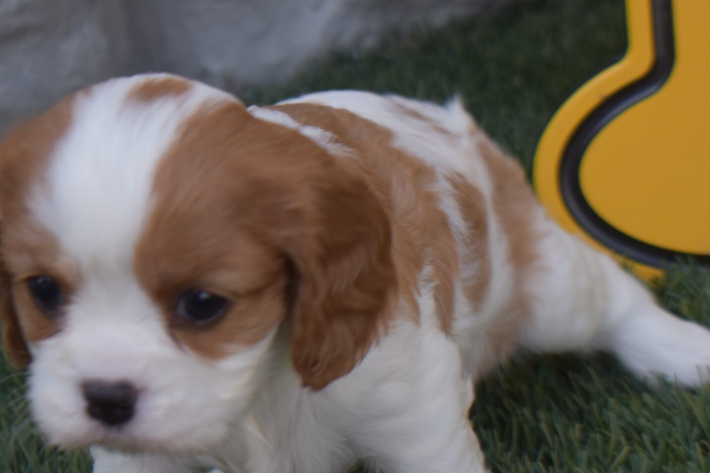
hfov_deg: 15.9
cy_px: 409
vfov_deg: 10.6
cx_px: 238
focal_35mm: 129
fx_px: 2544
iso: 200
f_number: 5.3
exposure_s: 1/160
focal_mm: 48
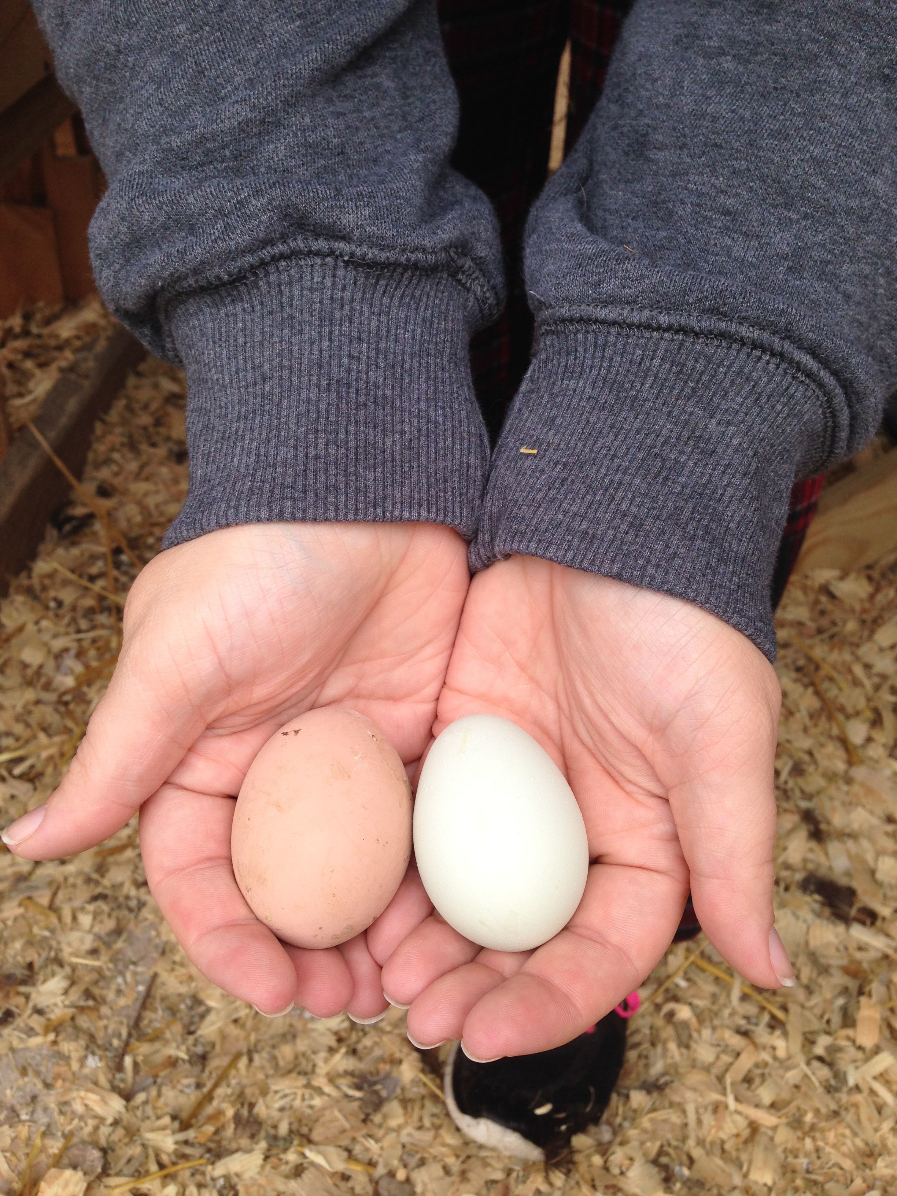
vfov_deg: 55.4
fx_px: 1140
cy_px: 598
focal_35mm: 33
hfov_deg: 42.9
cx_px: 448
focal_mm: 4.12
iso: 50
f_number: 2.4
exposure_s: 1/199
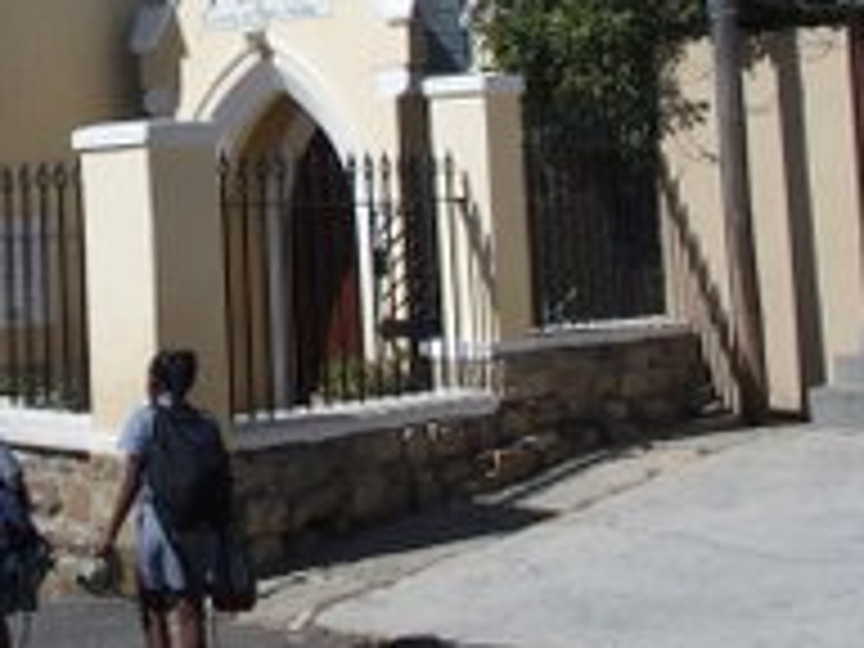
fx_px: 1747
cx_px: -180
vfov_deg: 20.5
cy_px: 36
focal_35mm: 70
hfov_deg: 25.0
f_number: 5.6
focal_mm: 6
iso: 100
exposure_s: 1/800
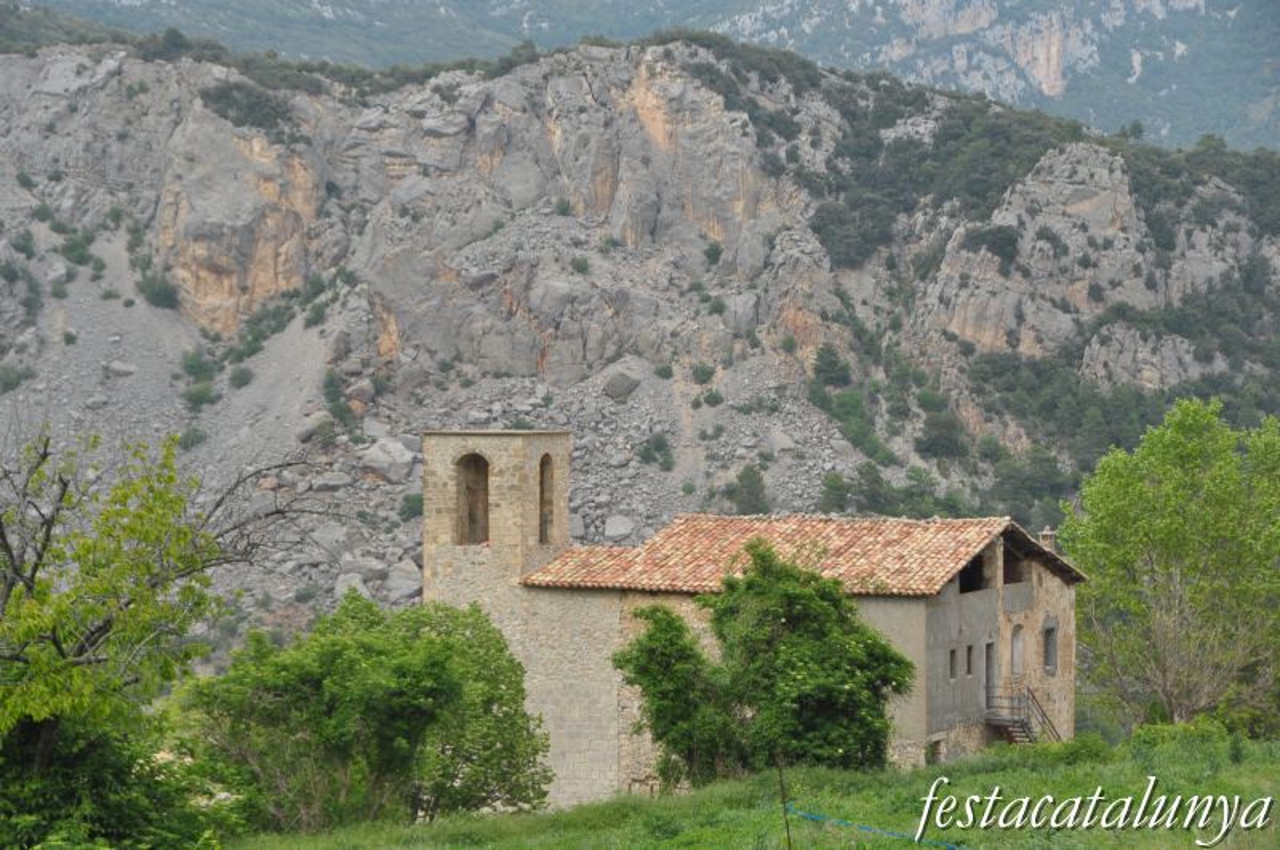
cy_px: 425
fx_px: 3302
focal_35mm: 93
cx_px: 640
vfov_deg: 14.7
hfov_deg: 21.9
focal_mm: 62
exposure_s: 1/640
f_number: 6.3
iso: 500
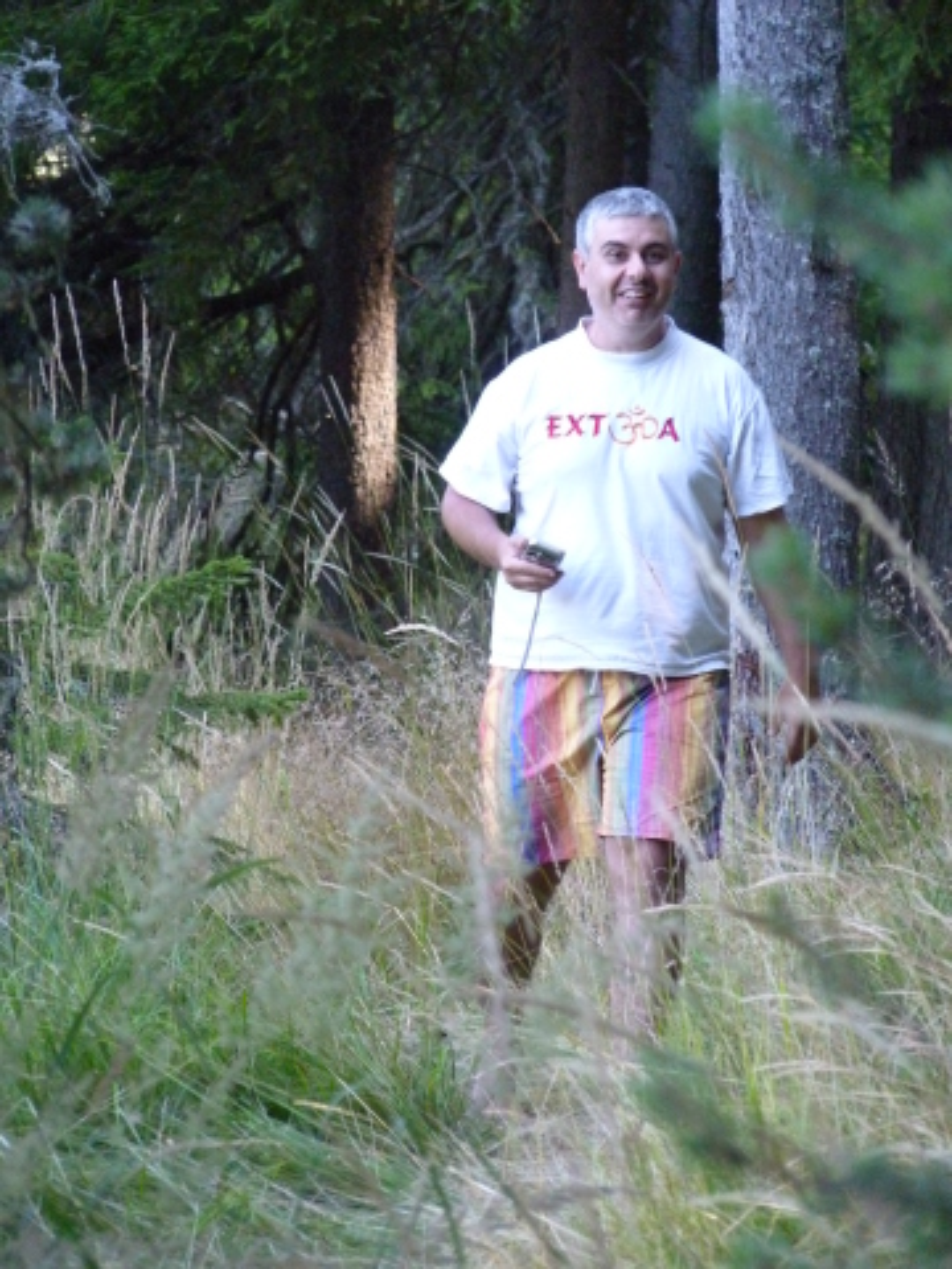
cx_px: 476
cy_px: 634
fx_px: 10854
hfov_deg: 5.0
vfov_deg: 6.7
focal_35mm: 296
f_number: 3.7
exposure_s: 1/160
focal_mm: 52.7
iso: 640
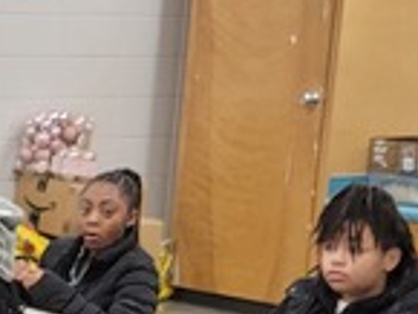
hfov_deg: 9.6
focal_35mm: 184
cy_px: 444
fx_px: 2224
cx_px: -548
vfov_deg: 8.0
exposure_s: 1/60
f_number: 1.8
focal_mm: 5.4
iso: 250
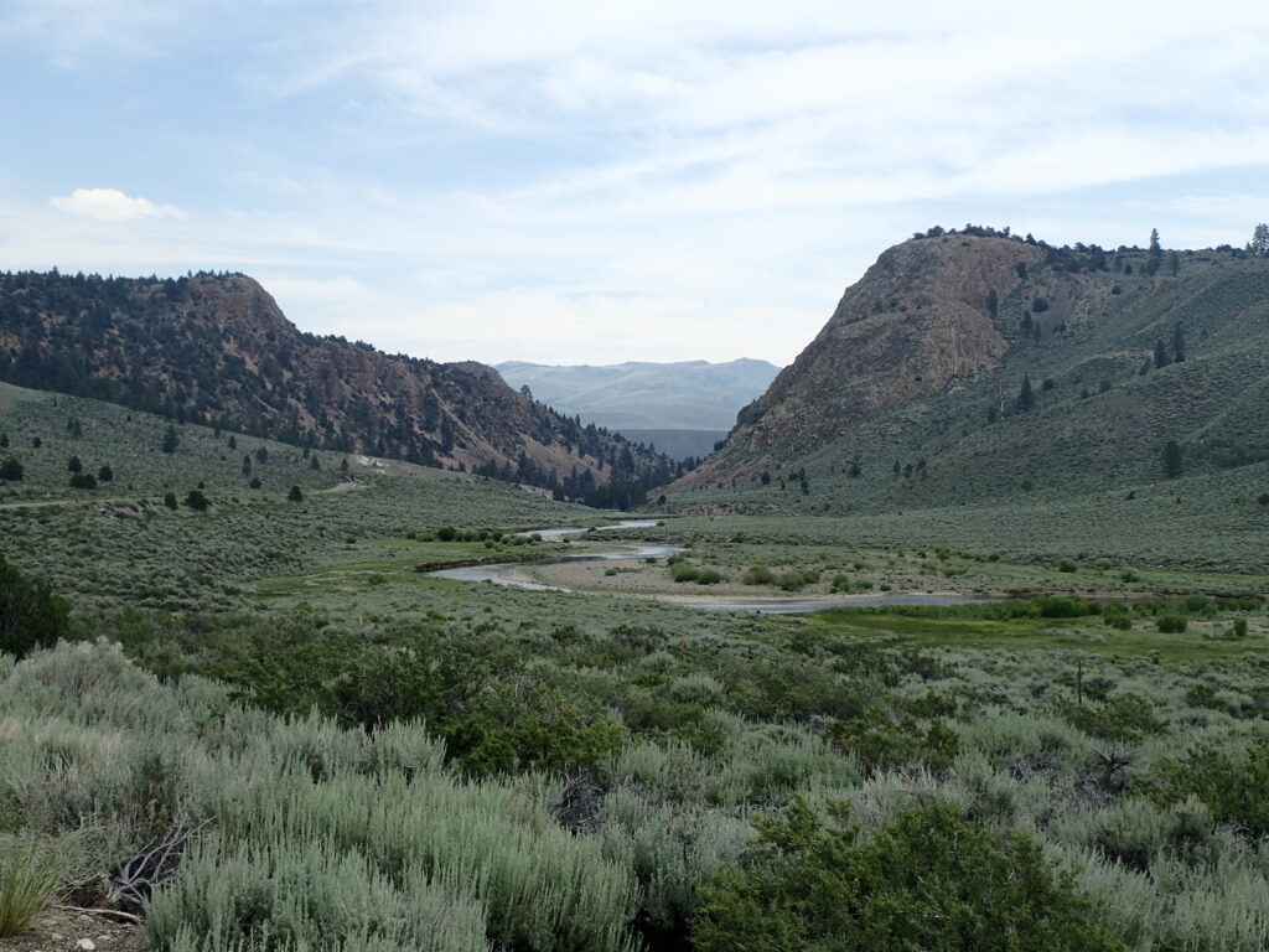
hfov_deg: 46.8
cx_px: 634
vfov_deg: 36.0
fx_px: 1466
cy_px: 476
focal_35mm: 40
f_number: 4
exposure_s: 1/640
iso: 100
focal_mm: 7.34
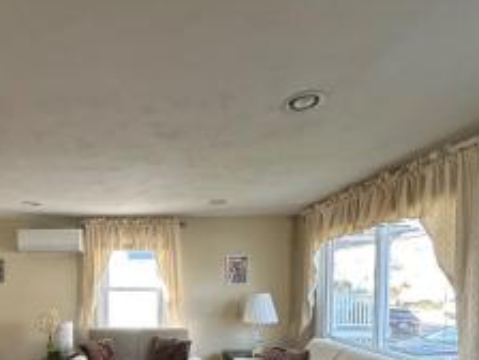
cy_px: 298
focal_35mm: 25
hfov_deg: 66.0
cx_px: 133
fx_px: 346
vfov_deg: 50.8
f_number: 2.2
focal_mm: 2.22
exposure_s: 1/120
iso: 160
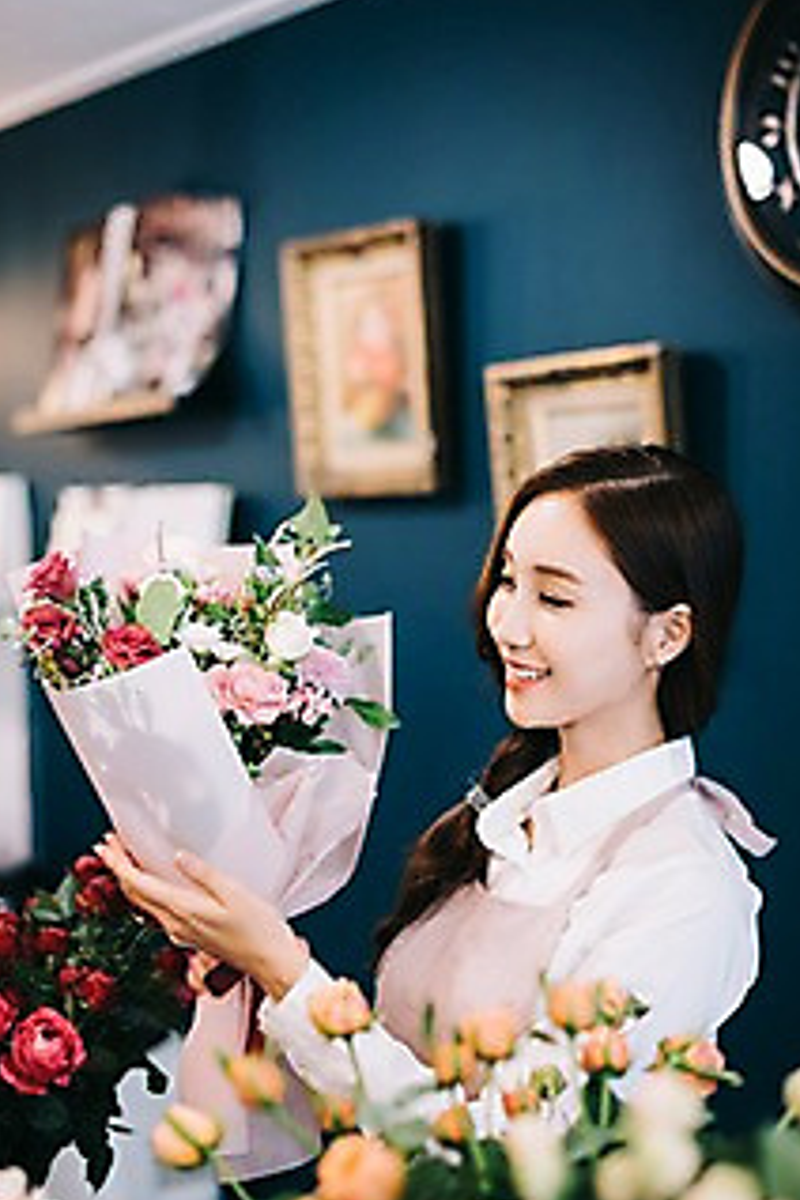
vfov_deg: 31.9
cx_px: 375
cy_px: 642
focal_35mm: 63
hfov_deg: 21.6
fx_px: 2100
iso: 250
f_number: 2
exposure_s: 1/200
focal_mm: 50
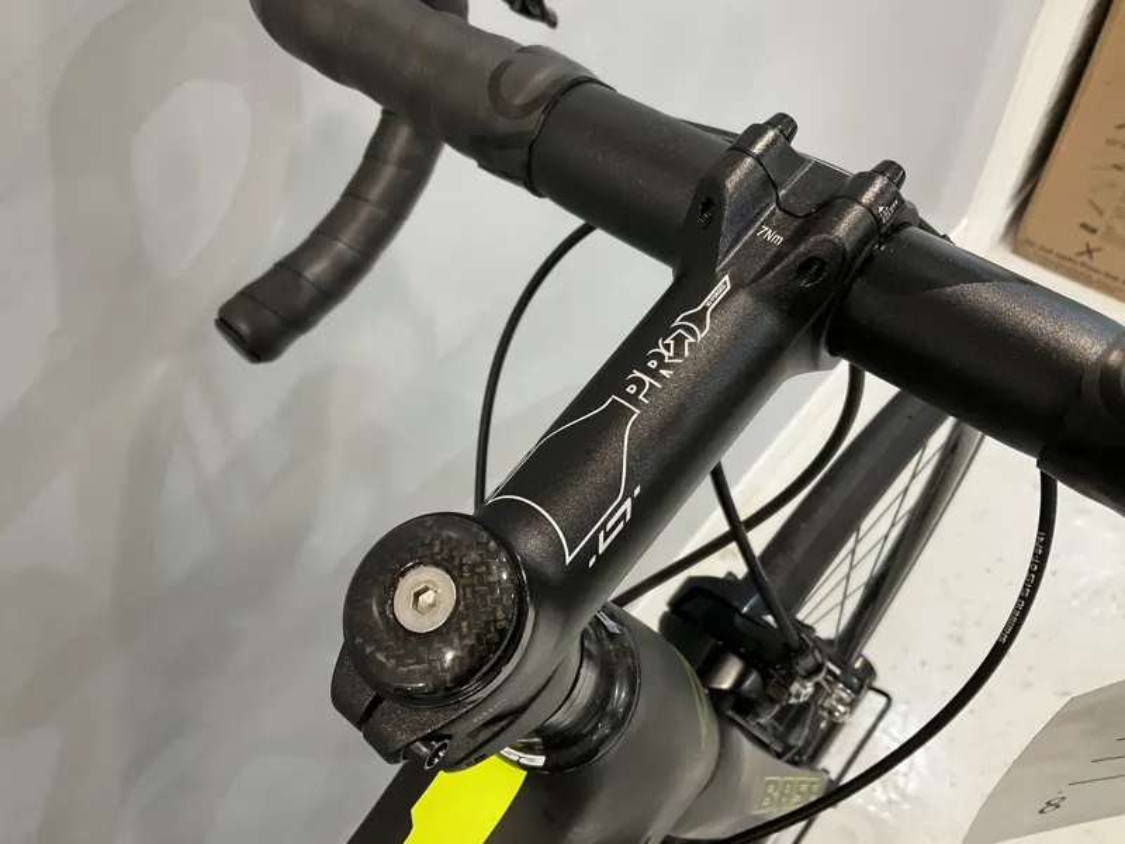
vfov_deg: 48.2
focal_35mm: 29
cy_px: 422
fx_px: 942
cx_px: 562
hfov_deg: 61.7
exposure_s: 1/50
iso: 125
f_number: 1.8
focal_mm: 3
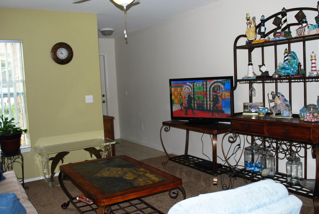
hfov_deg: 57.1
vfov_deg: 40.0
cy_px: 97
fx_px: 293
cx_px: 172
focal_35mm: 33
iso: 200
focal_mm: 20
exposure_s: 1/60
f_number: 3.8
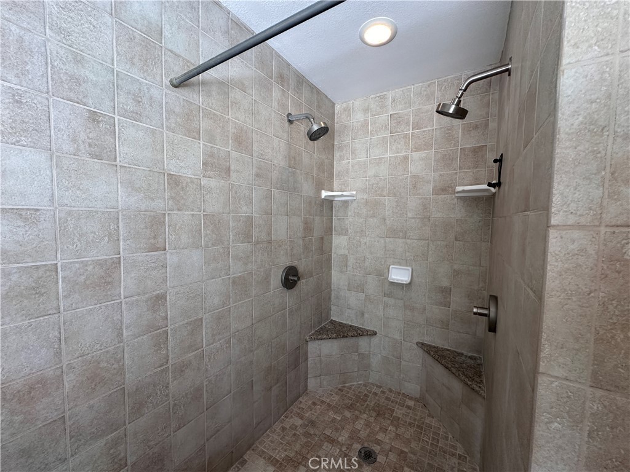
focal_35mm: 14
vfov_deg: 85.7
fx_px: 255
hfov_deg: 102.1
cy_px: 236
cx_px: 315
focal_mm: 2.22
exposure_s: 1/60
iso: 160
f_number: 2.2
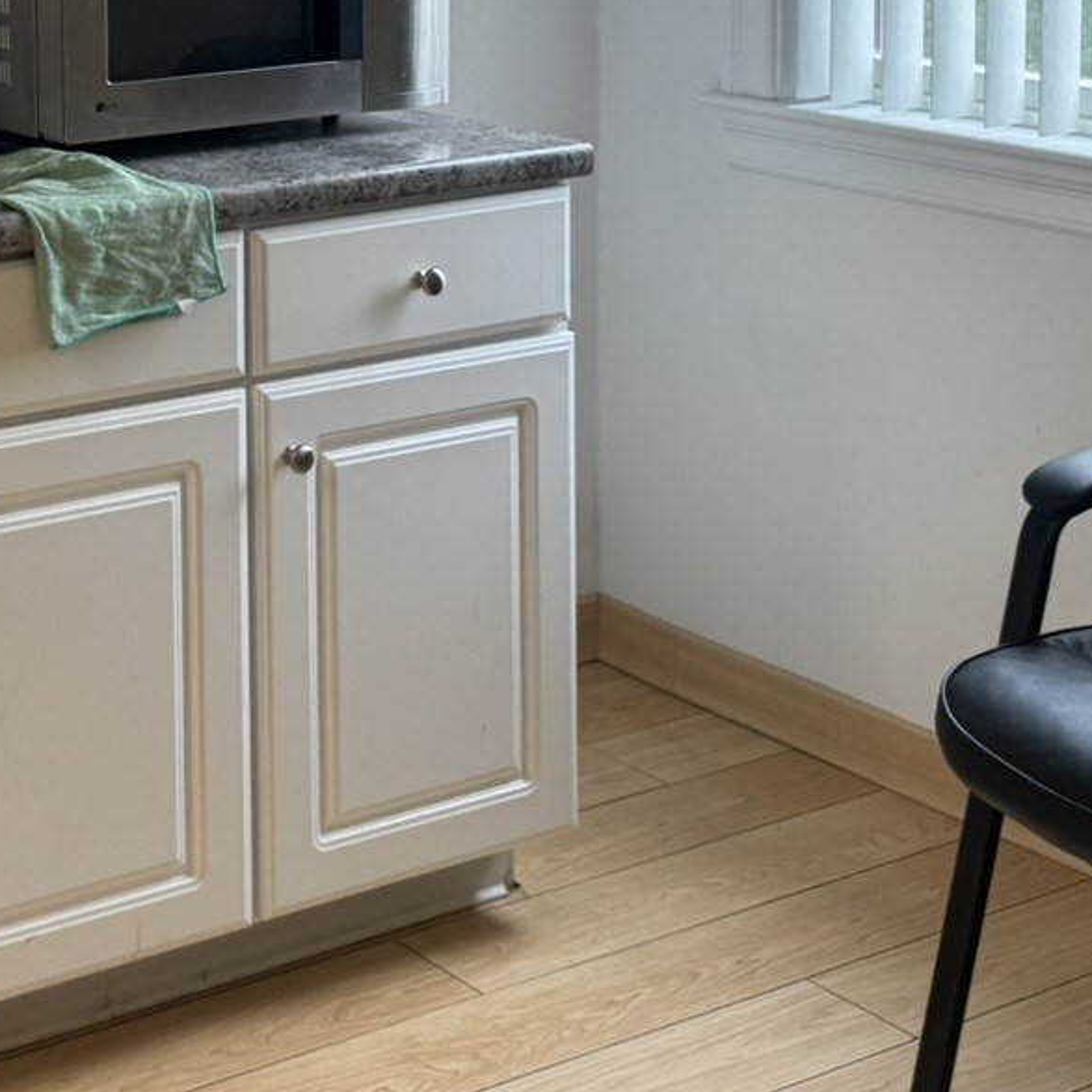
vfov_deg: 22.2
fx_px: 2641
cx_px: 4
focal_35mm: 74
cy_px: -69
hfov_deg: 22.5
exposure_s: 1/120
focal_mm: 6.76
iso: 100
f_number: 1.78
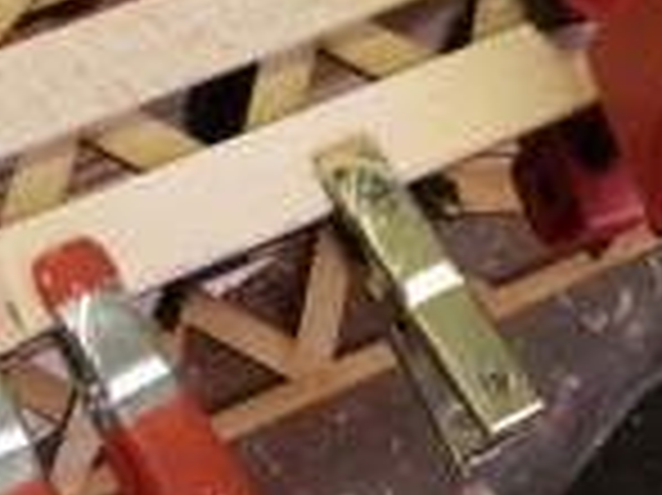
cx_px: 122
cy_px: -270
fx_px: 1949
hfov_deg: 19.1
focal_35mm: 102
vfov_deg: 13.6
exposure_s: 1/30
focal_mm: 5
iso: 400
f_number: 3.1
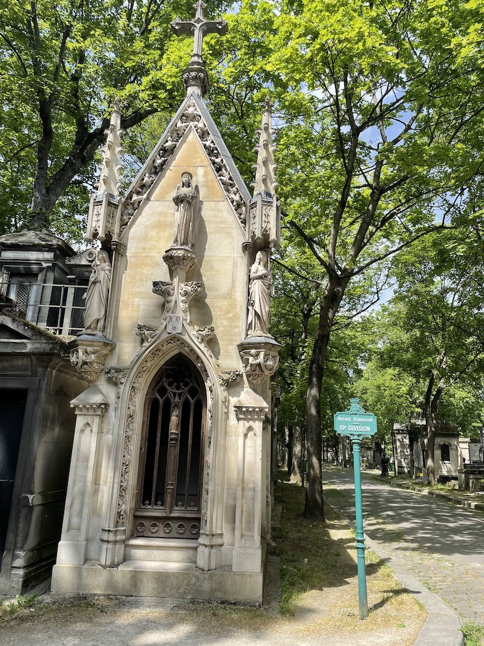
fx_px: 485
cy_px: 323
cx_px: 242
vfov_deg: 67.3
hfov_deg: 53.1
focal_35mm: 26
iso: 32
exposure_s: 1/1825
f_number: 1.6
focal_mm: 4.2
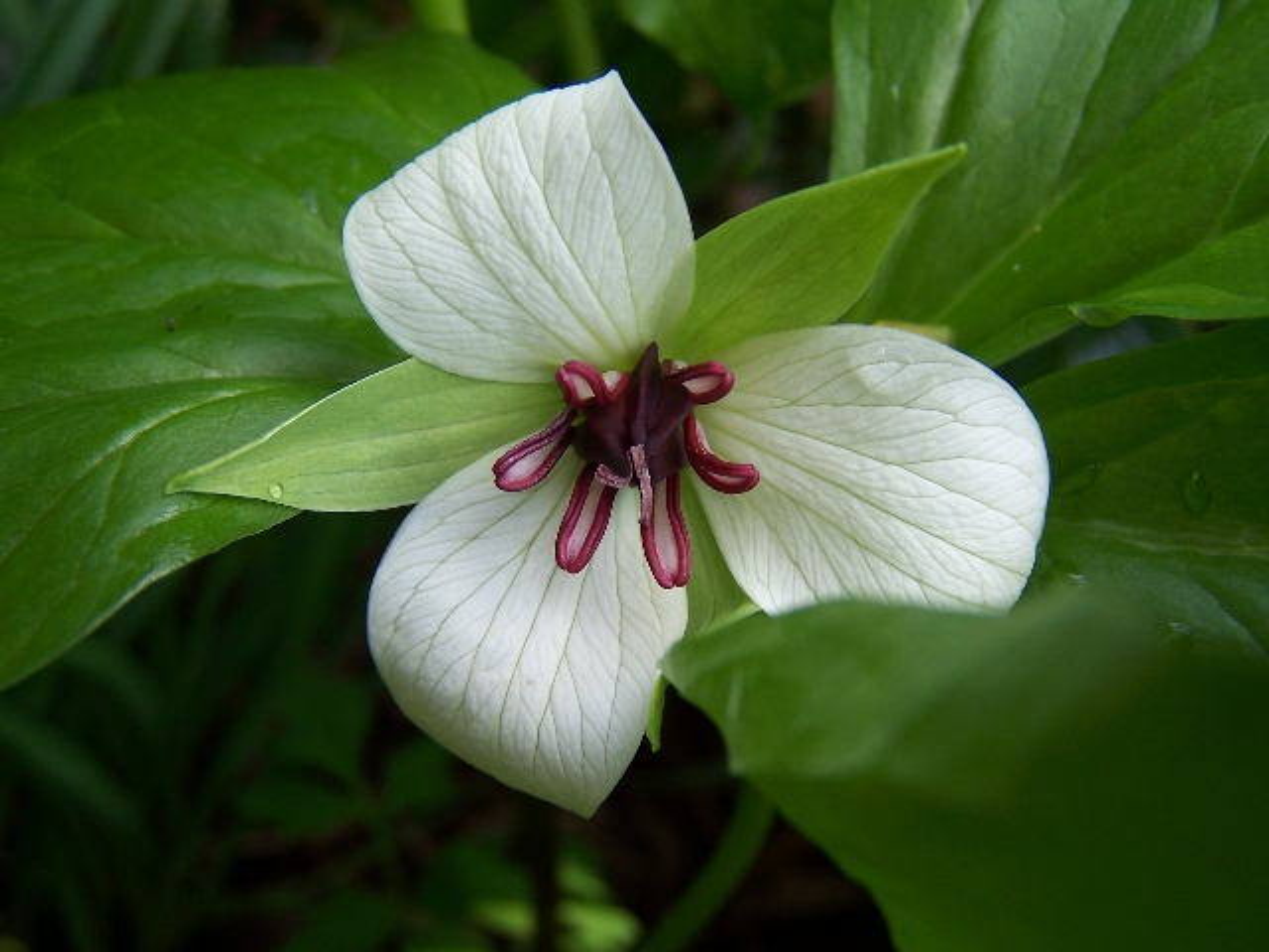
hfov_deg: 46.8
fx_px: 1466
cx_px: 634
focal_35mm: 40
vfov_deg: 36.0
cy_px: 476
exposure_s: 1/125
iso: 80
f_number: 2.8
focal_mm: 6.7
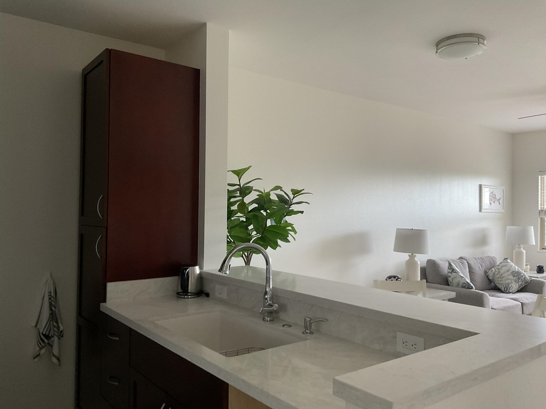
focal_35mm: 29
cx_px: 273
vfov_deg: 48.2
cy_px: 204
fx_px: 457
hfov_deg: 61.7
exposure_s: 1/60
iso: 160
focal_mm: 3
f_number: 1.8
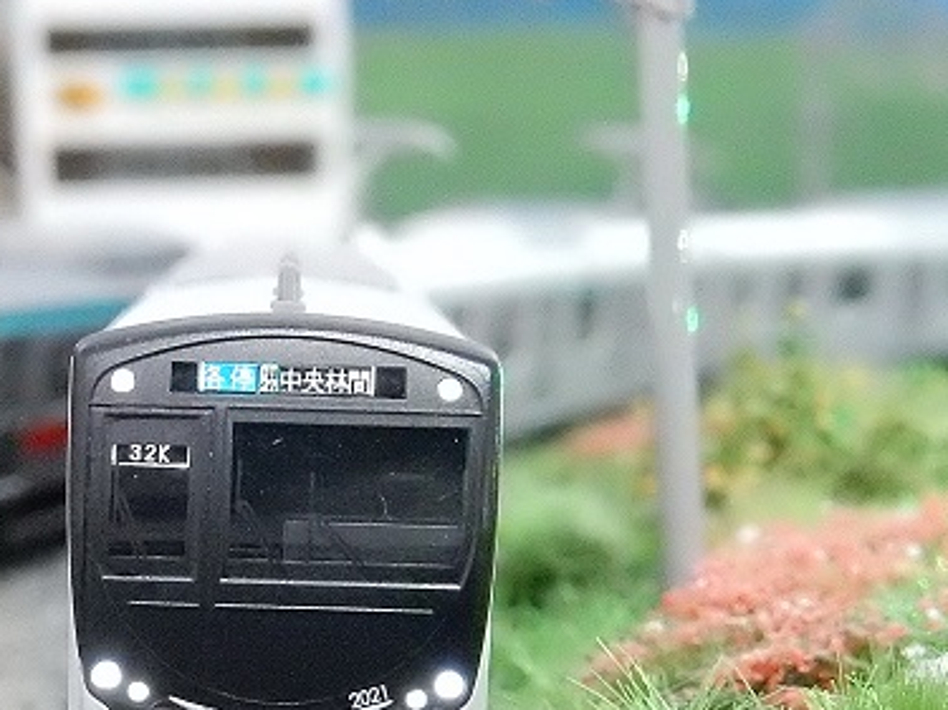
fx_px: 3066
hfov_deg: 17.5
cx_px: 286
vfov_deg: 13.1
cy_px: 605
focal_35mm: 112
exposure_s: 1/40
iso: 3200
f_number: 4.5
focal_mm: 10.7
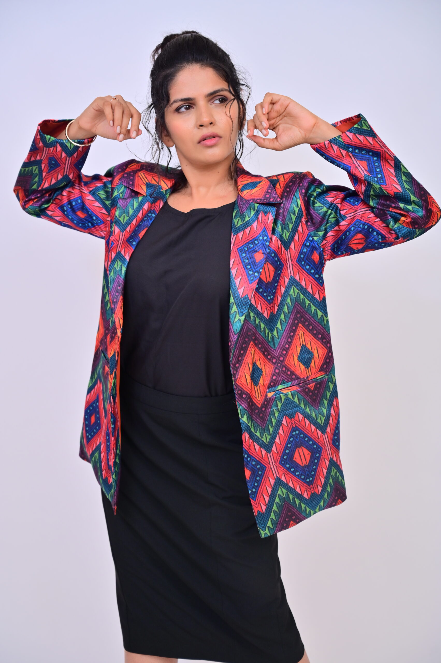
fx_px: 1104
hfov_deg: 22.6
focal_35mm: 60
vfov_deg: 33.4
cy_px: 332
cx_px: 220
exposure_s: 1/125
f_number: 4
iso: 200
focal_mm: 60
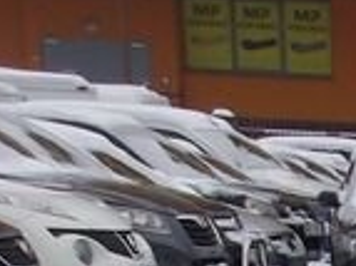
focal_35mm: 193
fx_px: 1983
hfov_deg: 9.2
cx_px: 849
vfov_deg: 6.6
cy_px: 925
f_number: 3
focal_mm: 4.9
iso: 100
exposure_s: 1/141
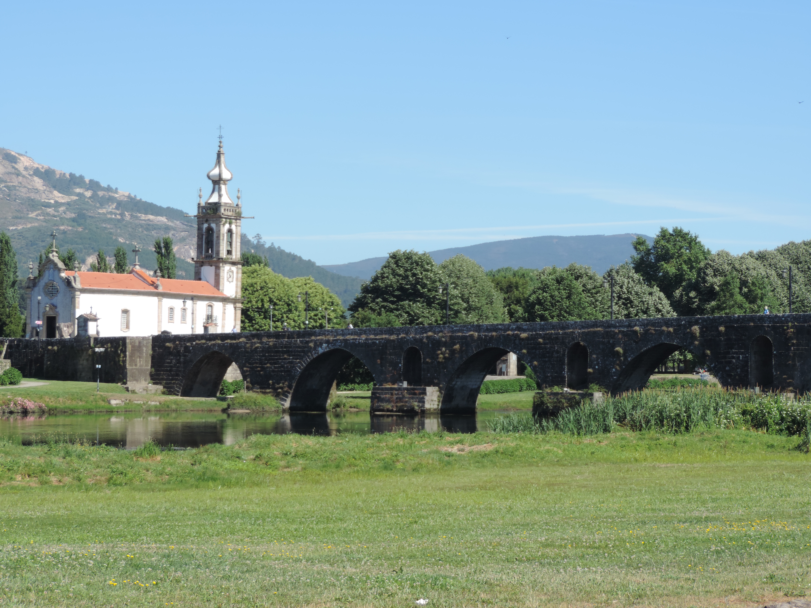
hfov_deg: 19.6
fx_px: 2343
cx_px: 406
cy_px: 304
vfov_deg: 14.8
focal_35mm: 100
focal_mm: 17.8
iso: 80
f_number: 4.1
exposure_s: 1/500
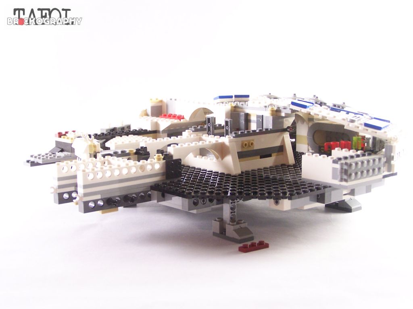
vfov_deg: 24.8
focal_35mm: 59
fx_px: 704
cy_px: 154
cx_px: 206
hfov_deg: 32.7
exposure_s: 1/20
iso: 200
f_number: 3.1
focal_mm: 9.8
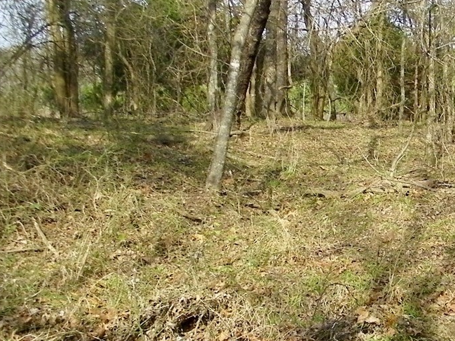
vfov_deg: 18.6
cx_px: 452
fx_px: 1038
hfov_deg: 23.7
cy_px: 190
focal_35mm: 79
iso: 100
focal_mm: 5.1
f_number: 7
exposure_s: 1/125
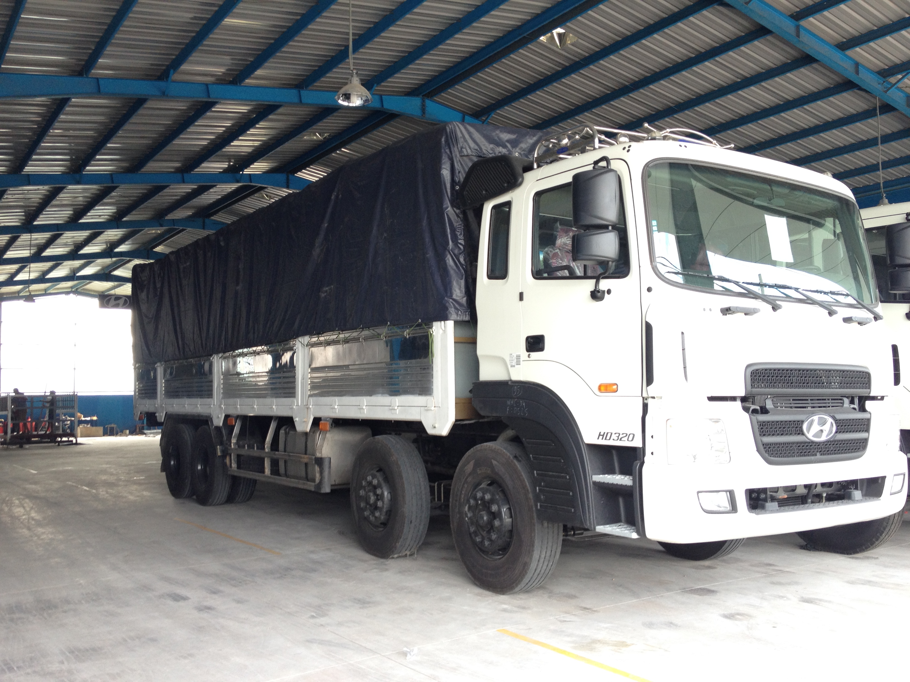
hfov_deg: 52.6
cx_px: 455
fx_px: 920
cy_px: 341
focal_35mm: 35
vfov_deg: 40.7
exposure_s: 1/60
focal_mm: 4.28
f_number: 2.4
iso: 50
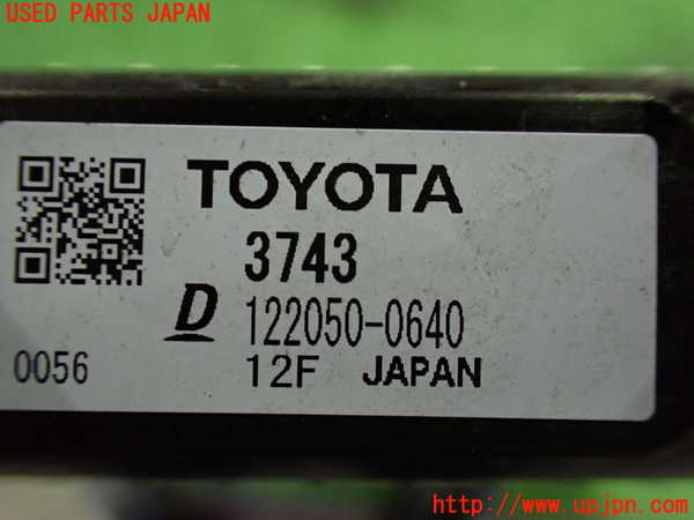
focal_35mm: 30
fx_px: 601
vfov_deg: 46.8
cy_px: 260
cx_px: 347
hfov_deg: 60.0
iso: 800
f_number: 2.3
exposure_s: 1/30
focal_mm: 5.4
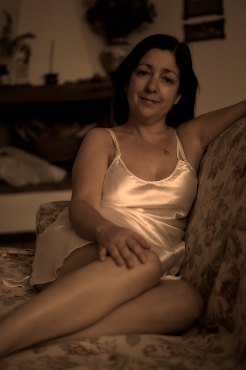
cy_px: 185
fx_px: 637
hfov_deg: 21.9
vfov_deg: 32.4
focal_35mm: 62
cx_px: 123
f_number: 3.2
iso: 800
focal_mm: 62
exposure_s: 1/20
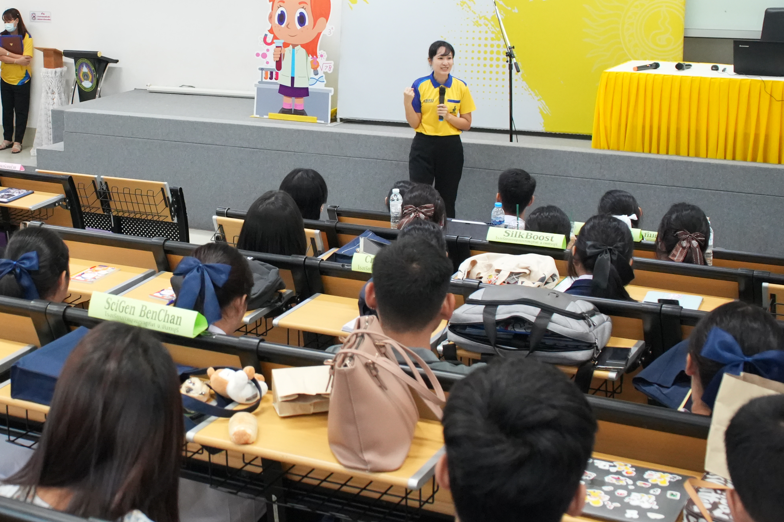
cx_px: 186
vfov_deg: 21.1
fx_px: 1394
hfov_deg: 30.8
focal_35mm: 64
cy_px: 130
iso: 8000
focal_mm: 36
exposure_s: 1/160
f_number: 5.6
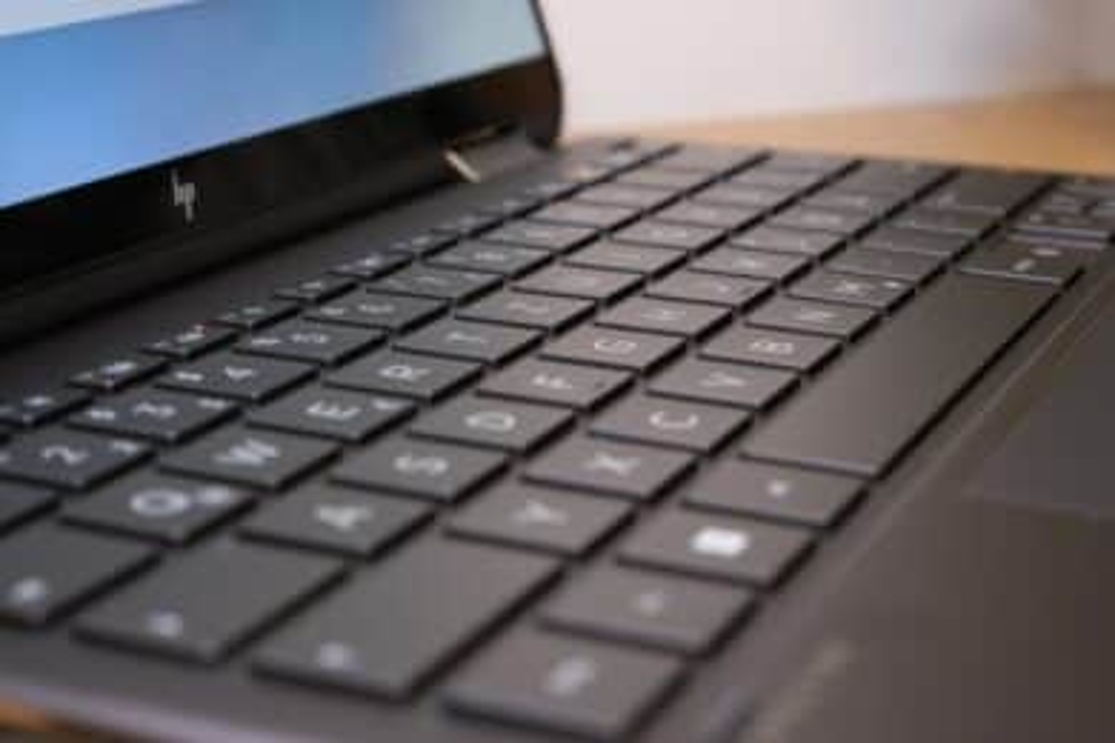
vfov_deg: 19.2
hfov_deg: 28.5
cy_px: 372
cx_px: 558
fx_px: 2199
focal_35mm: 71
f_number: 8
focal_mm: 47
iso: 1600
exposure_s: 1/20
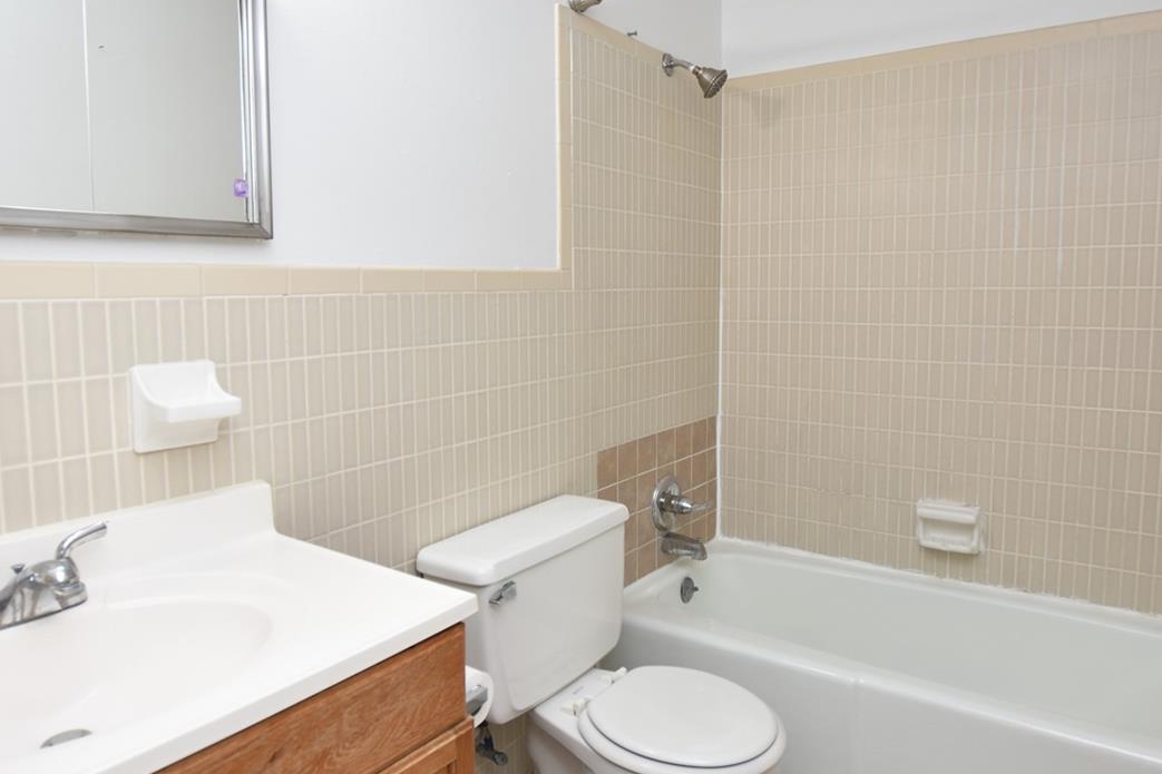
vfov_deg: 55.0
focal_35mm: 23
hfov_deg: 76.1
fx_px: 742
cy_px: 352
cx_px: 588
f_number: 4
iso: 280
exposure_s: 1/60
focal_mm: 10
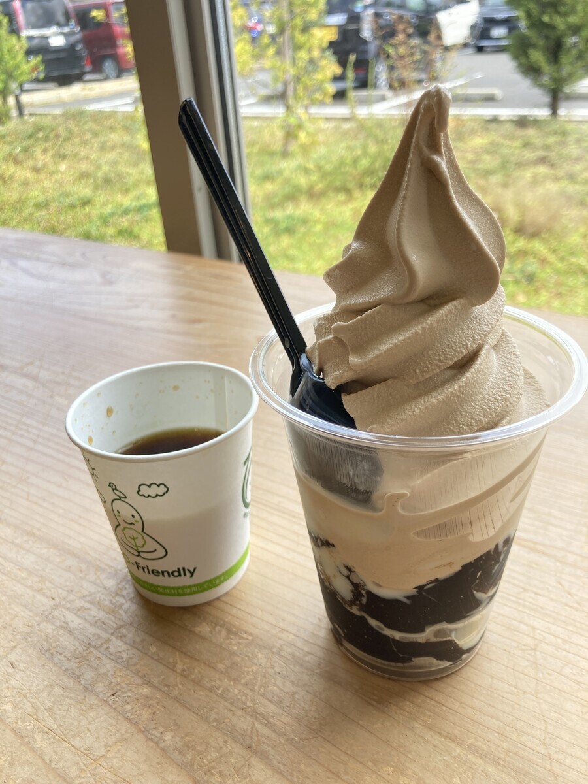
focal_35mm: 28
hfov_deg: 49.7
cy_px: 392
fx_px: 634
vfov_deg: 63.4
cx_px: 294
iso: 20
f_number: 1.8
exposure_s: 1/200
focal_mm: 3.99
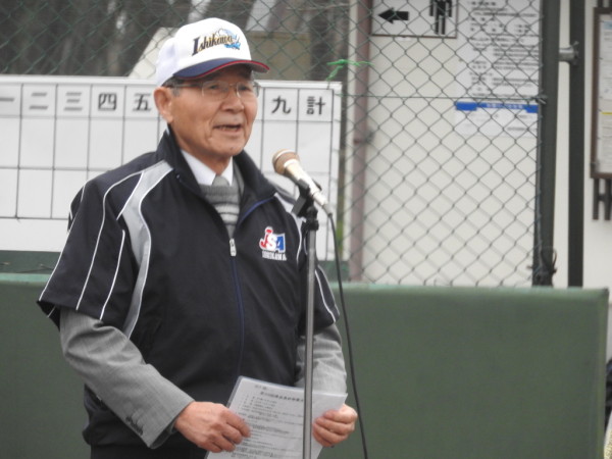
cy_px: 230
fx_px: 7956
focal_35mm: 450
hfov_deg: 4.4
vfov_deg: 3.3
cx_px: 306
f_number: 5.6
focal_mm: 80.6
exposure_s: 1/200
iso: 400
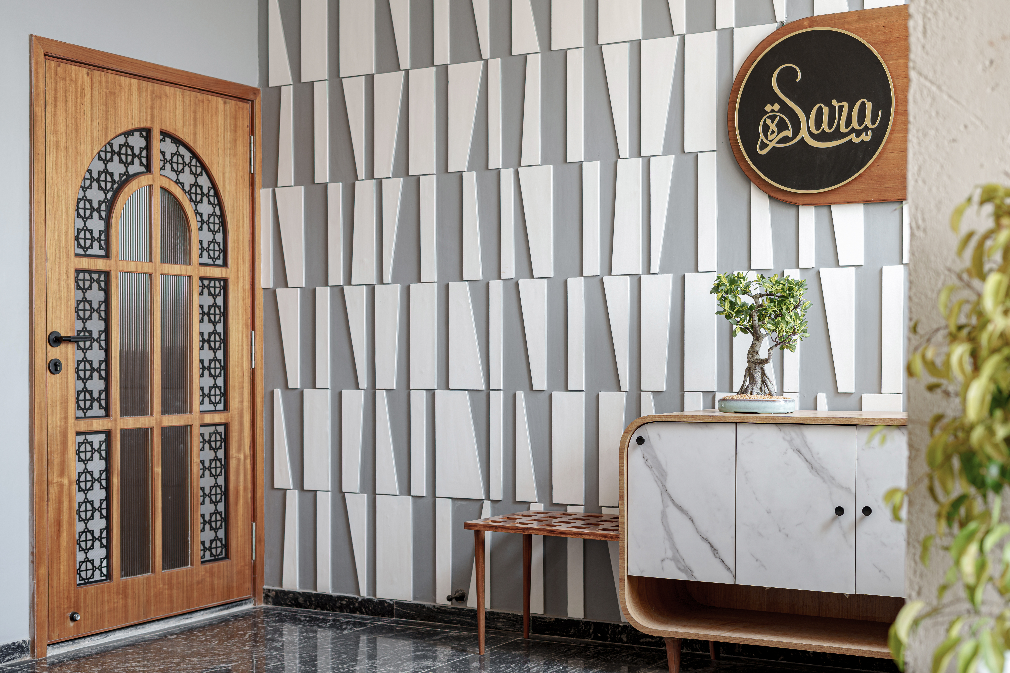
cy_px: 336
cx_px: 505
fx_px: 1403
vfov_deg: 27.0
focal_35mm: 50
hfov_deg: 39.6
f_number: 4
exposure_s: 1/15
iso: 100
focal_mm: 50
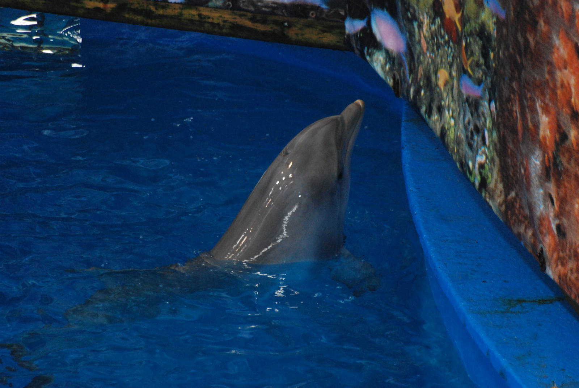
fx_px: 7246
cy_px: 194
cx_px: 290
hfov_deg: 4.6
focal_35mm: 450
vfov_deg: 3.1
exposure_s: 1/160
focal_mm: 300
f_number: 5.6
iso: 1600
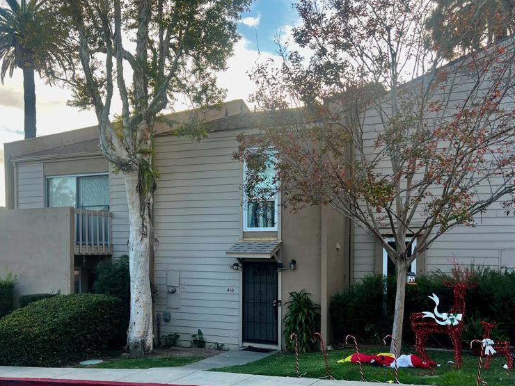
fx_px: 536
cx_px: 260
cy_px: 262
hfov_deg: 51.4
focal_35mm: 36
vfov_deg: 39.1
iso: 50
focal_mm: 5.7
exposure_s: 1/254
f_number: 1.5
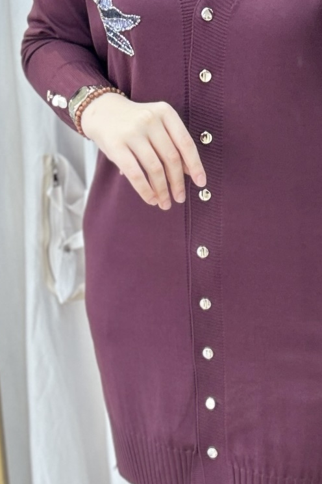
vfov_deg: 18.7
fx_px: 1462
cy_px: 296
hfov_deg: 12.4
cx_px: 351
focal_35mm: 109
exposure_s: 1/100
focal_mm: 5.7
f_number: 1.5
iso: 100
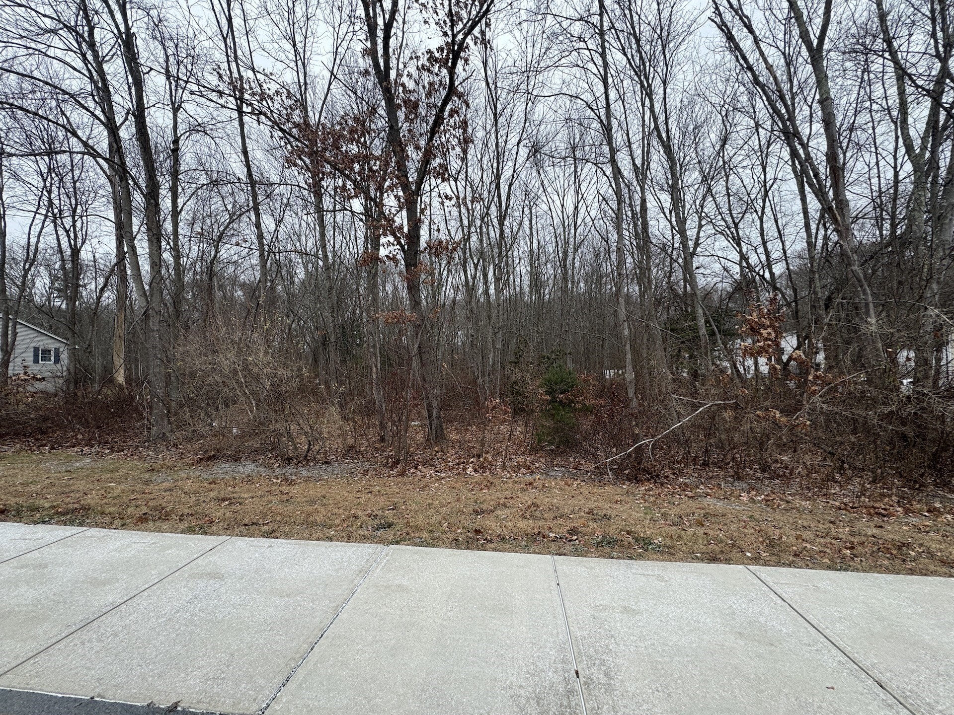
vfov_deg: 85.7
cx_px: 477
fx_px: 386
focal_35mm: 14
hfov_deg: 102.1
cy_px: 358
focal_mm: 2.22
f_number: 2.2
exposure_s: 1/99
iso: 40
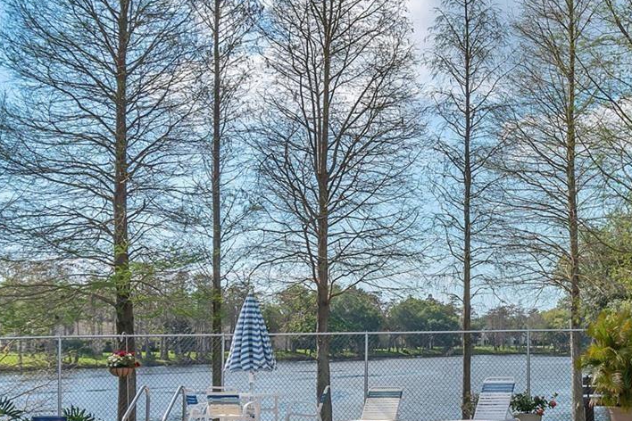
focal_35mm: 61
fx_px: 1071
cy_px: 336
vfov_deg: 22.0
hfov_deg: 31.4
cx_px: 563
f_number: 7.1
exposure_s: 1/200
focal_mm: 18
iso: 50
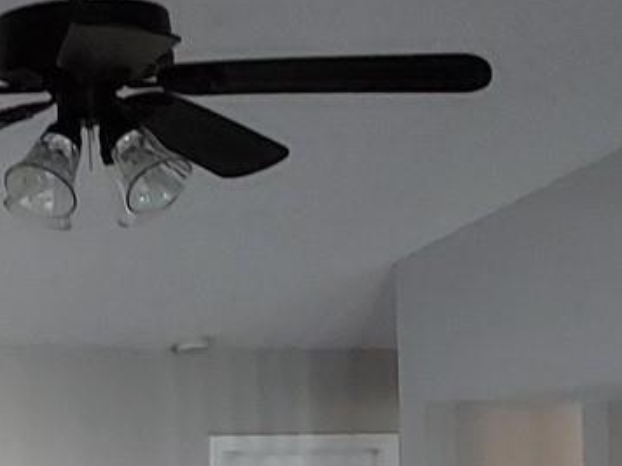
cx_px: 222
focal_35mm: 108
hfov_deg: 18.2
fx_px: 1941
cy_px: 651
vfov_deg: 13.1
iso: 500
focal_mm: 4.6
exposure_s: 1/30
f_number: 1.8
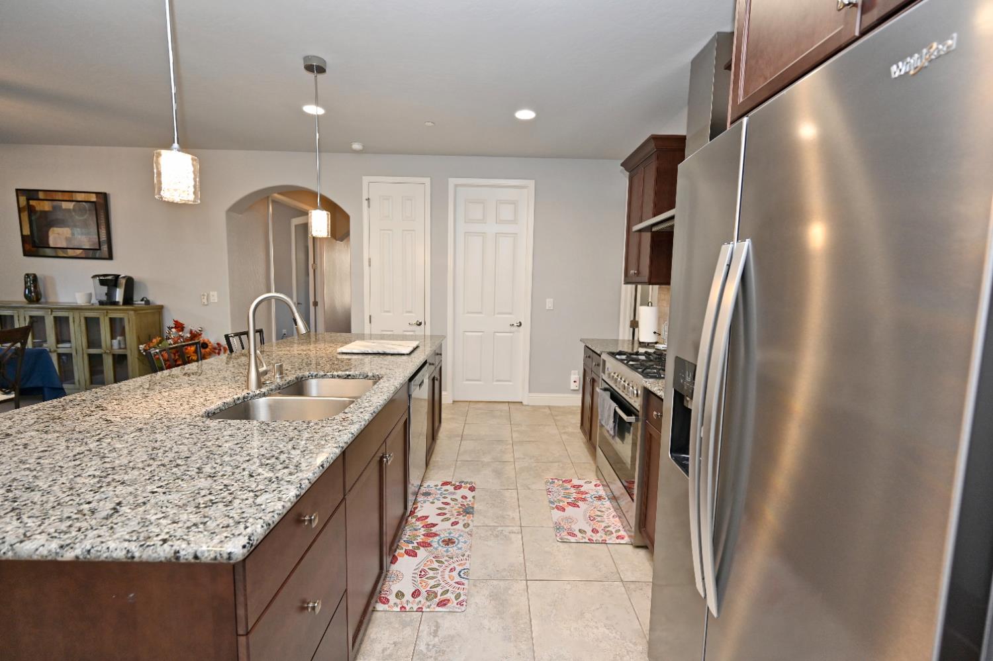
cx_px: 496
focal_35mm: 16
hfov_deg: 96.8
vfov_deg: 73.7
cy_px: 330
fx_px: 441
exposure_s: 1/60
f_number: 4
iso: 360
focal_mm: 16
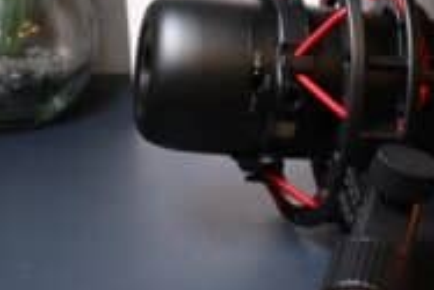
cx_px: 376
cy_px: 79
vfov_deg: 19.1
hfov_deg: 27.6
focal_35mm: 71
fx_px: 857
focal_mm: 22.7
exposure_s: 1/25
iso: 1600
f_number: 8
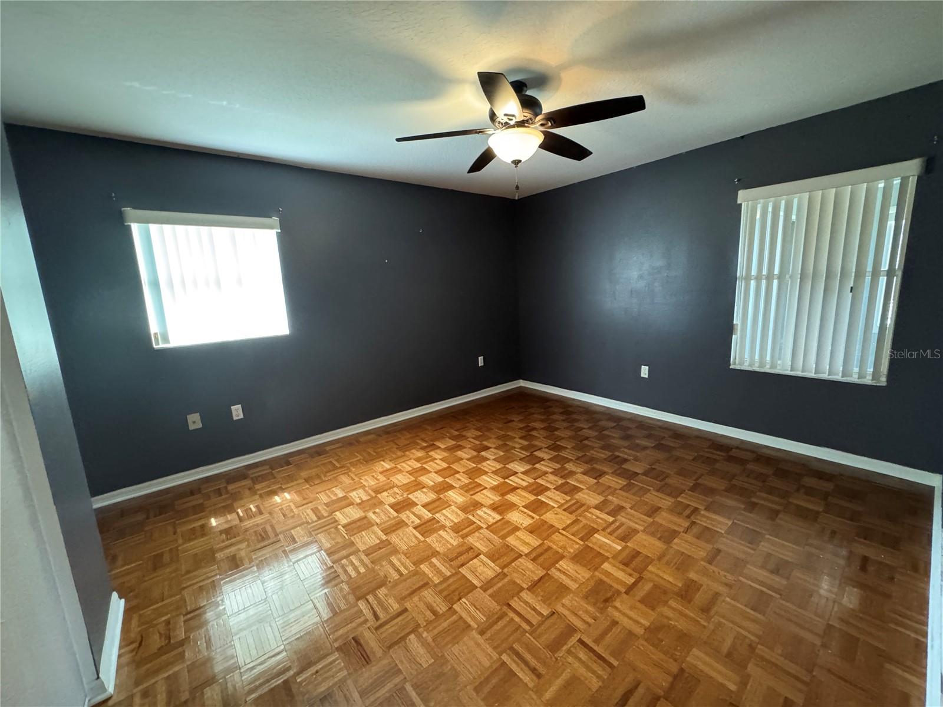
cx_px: 472
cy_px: 354
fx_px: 381
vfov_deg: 85.7
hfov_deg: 102.1
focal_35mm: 14
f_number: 2.2
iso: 1000
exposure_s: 1/60
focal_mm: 2.22
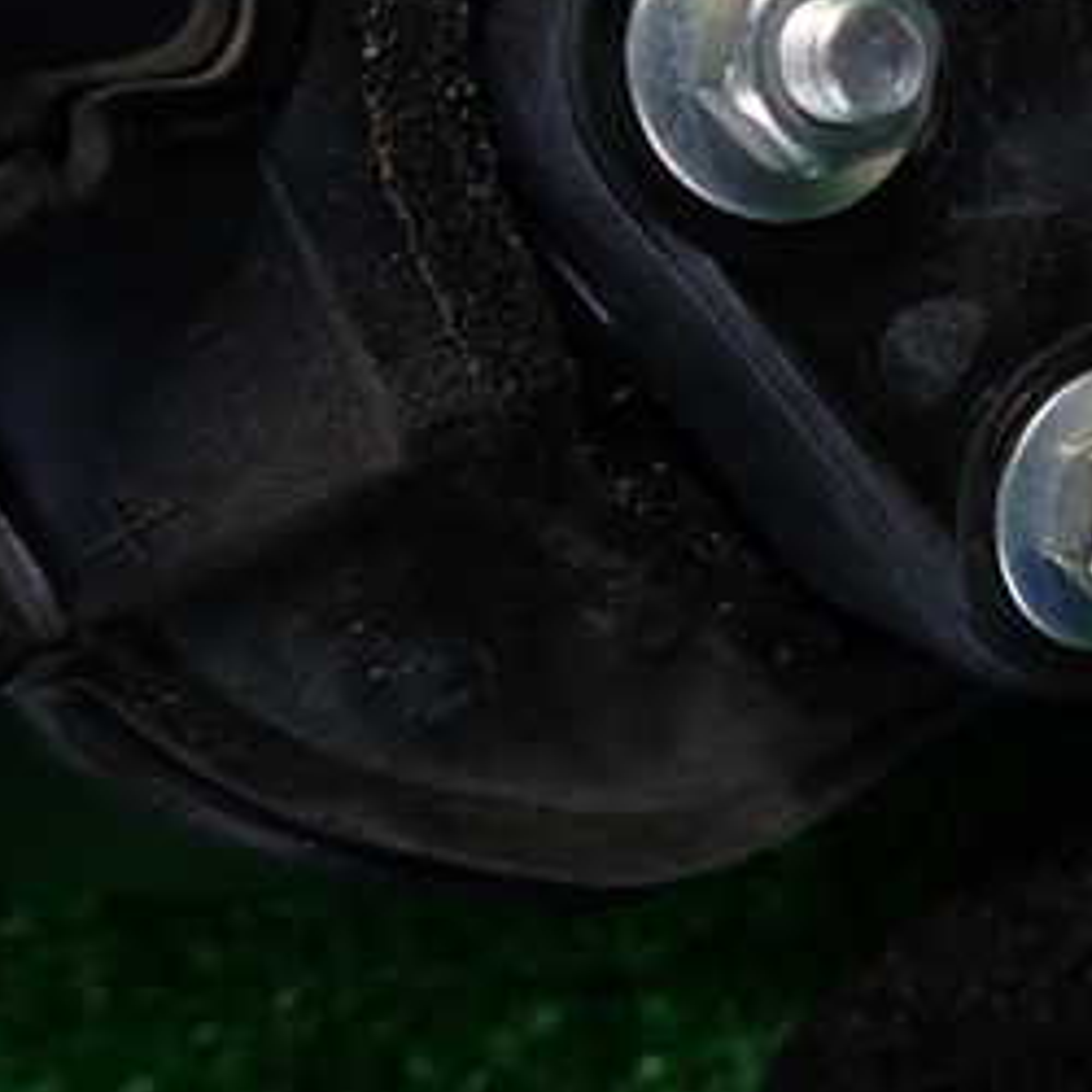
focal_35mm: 53
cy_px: 188
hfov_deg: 29.6
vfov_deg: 31.2
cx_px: 1149
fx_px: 1892
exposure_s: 1/60
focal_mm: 4.5
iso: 160
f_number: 2
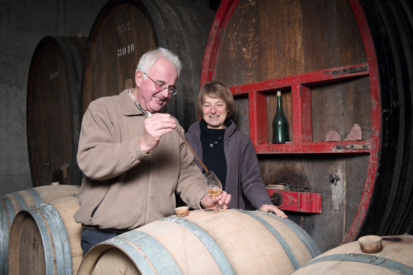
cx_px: 206
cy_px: 138
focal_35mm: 35
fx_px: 401
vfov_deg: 37.8
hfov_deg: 54.5
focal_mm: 35
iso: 400
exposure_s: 1/350
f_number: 5.6
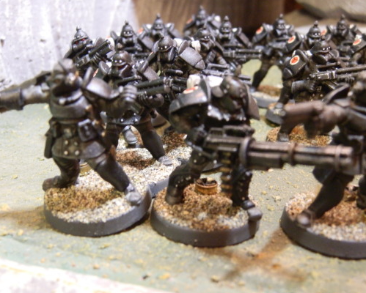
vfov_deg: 34.2
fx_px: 477
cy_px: 146
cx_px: 172
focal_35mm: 44
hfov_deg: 42.0
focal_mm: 7.64
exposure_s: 1/8
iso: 400
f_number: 3.4
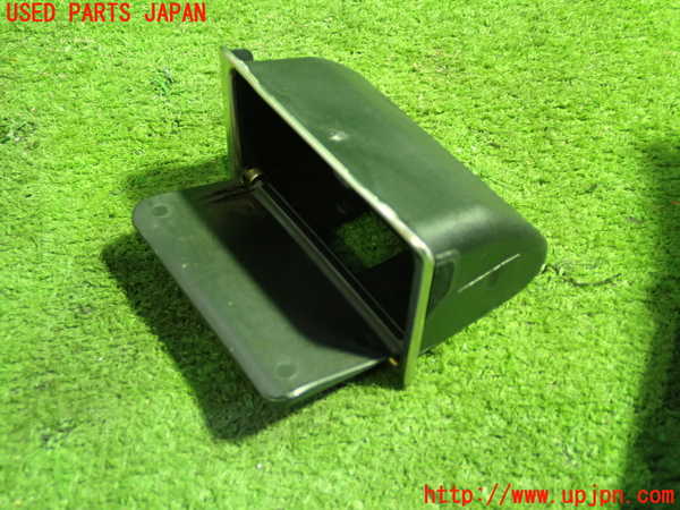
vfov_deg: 32.9
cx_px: 340
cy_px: 255
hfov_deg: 42.9
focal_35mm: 44
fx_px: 864
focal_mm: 7.84
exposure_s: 1/15
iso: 800
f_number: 2.9
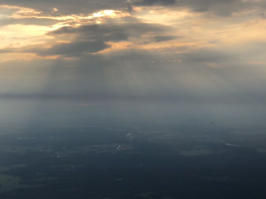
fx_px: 592
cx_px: 111
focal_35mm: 77
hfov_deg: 25.3
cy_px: 97
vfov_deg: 19.1
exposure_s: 1/787
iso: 20
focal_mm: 6.6
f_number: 2.8
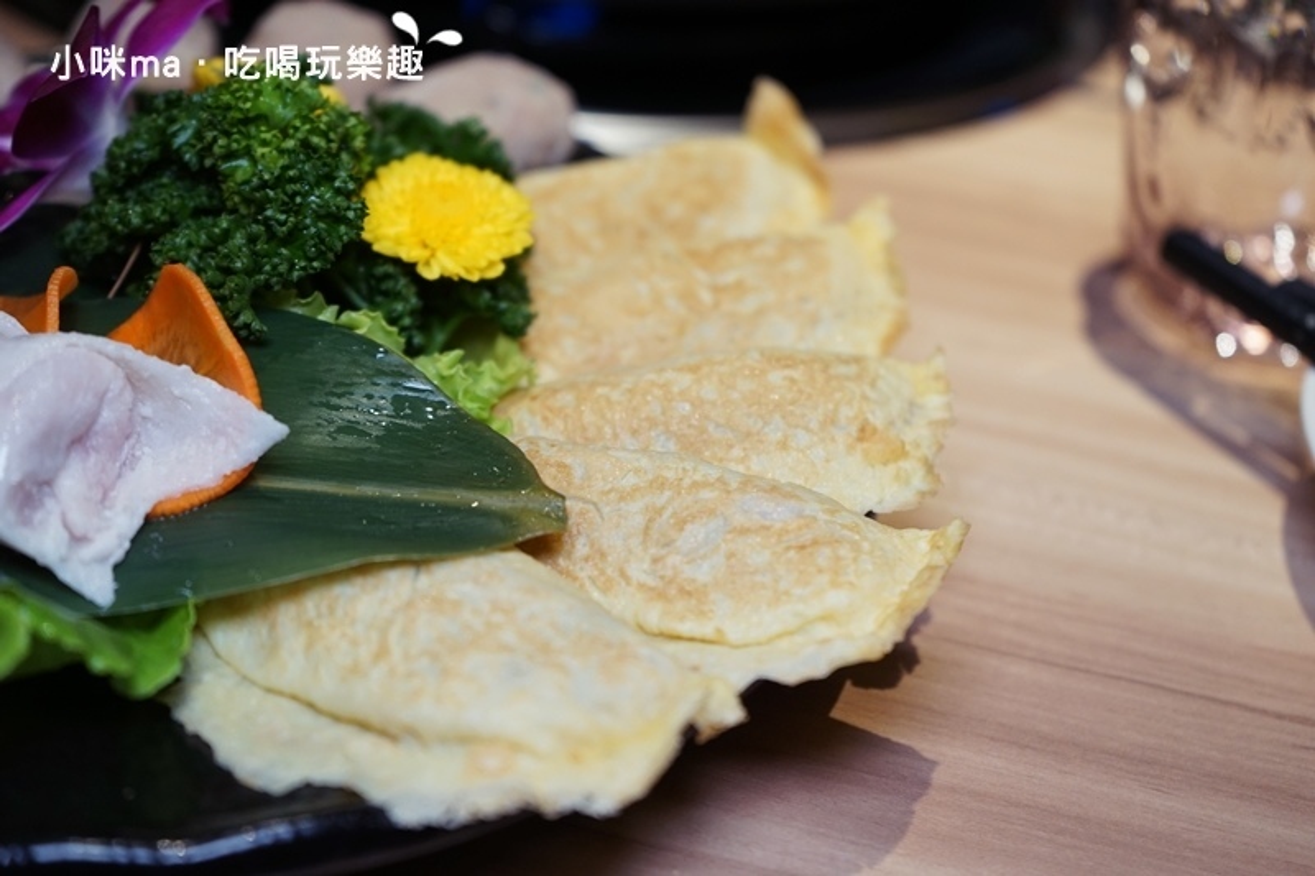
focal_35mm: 53
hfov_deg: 37.5
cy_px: 438
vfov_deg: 25.5
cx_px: 658
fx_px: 1935
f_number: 5
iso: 800
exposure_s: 1/60
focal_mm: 53
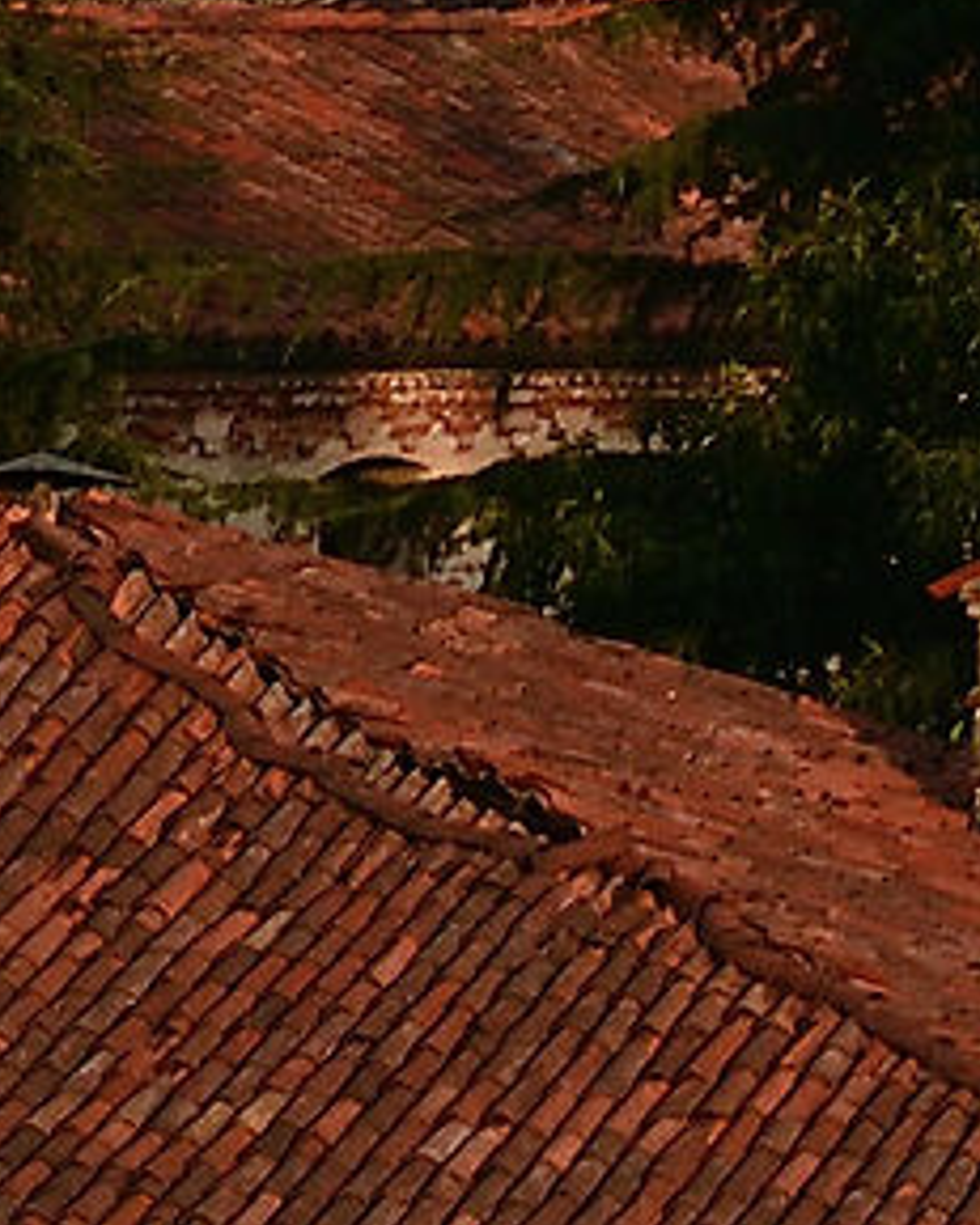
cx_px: -1561
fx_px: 101822
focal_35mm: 2807
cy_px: -1246
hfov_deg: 0.6
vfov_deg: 0.7
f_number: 11
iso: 200
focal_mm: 240
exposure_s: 1/400
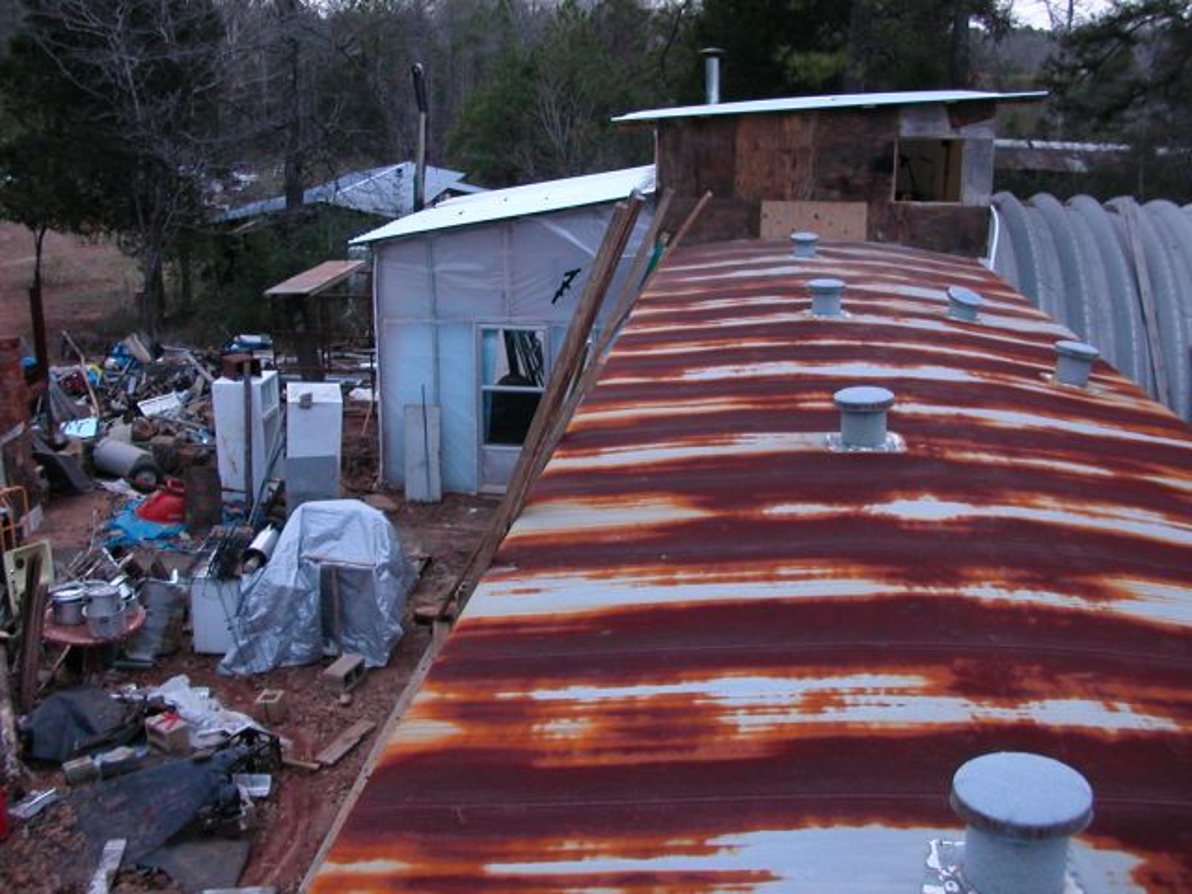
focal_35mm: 37
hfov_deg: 50.1
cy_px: 447
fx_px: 1274
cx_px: 596
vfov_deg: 38.7
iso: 100
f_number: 2.7
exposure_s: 1/24.5
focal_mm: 5.6
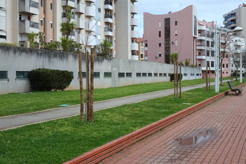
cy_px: 82
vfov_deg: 26.5
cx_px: 123
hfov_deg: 38.9
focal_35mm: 51
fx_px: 348
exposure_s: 1/1000
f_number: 5.6
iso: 2000
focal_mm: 18.59
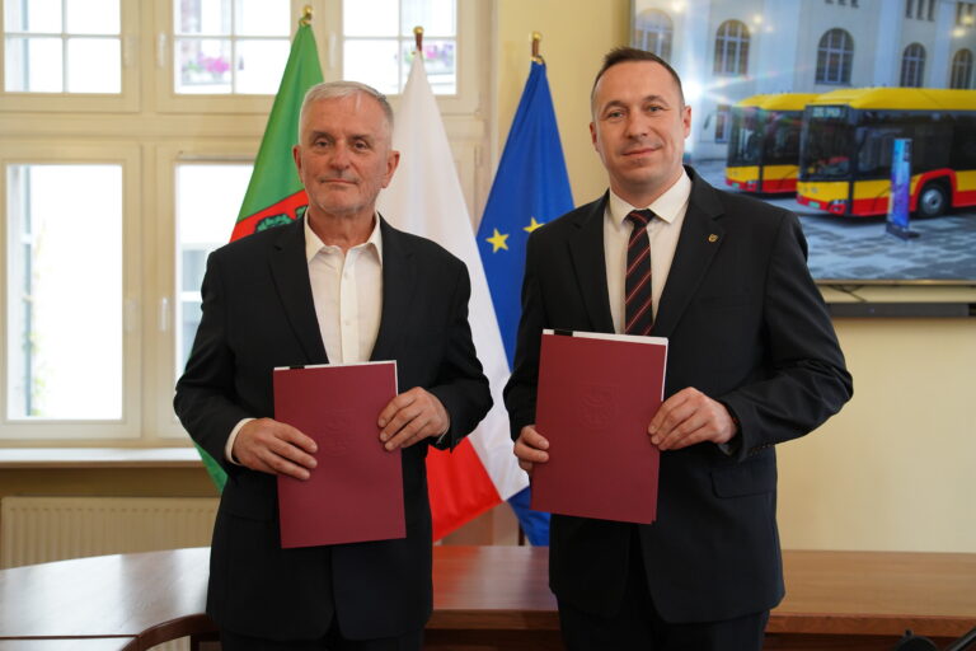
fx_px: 1247
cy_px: 326
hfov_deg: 42.7
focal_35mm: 46
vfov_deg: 29.2
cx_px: 488
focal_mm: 46
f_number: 4
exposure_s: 1/160
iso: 2500
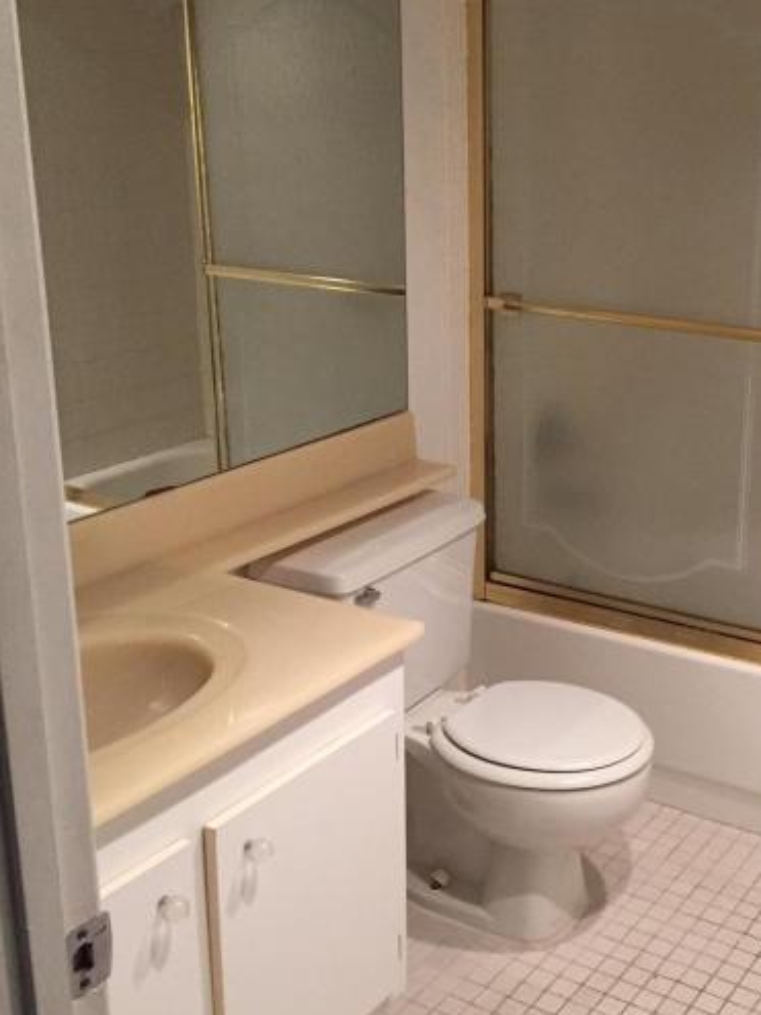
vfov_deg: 42.1
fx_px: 1320
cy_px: 476
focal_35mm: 45
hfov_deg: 31.5
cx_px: 589
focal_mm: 4.15
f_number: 2.2
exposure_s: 1/30
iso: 200
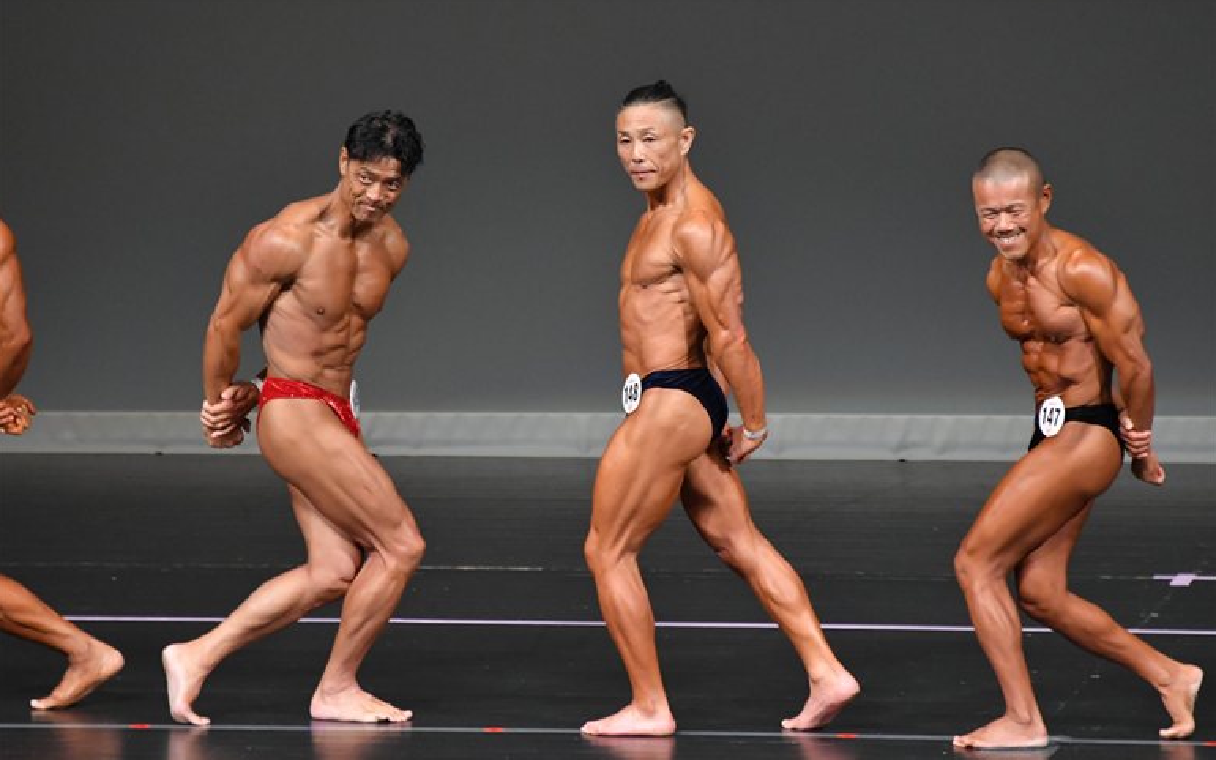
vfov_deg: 3.4
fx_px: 12727
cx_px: 608
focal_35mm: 384
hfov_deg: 5.5
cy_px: 397
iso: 4000
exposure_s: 1/400
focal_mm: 250
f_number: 5.6
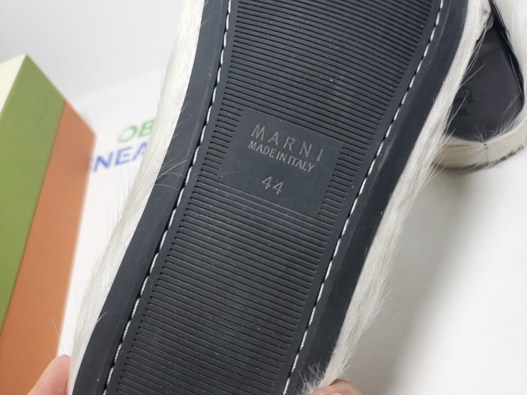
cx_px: 264
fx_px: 396
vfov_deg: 53.1
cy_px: 198
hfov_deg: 67.3
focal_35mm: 26
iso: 50
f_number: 1.5
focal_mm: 4.3
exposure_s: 1/270
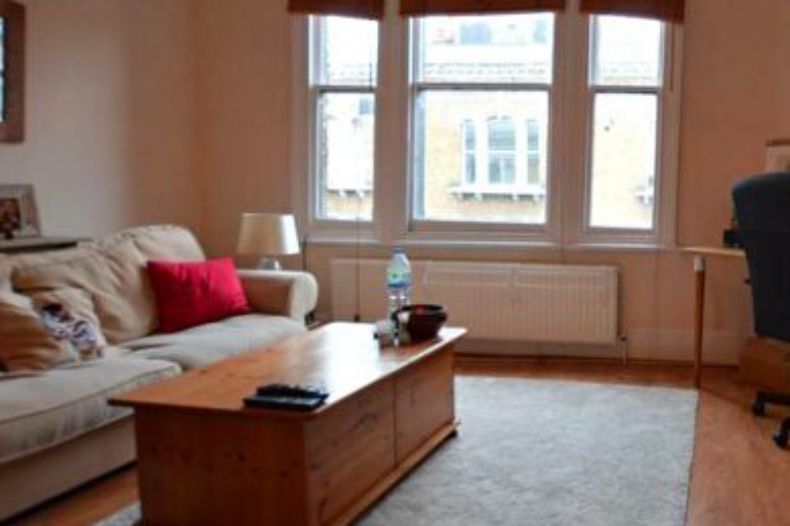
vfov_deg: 47.9
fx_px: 592
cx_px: 623
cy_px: 256
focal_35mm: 27
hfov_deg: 62.2
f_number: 3.5
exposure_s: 1/60
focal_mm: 10
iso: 1000
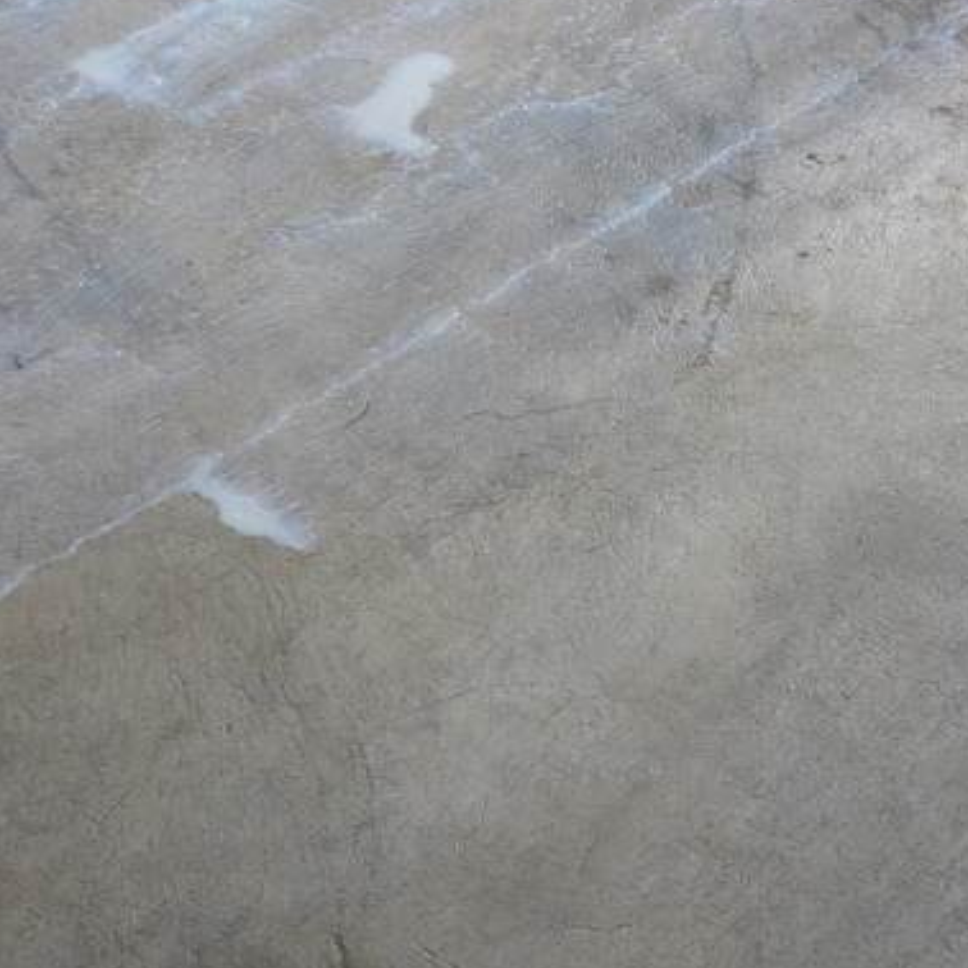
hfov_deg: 21.9
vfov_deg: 21.5
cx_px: 530
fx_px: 2499
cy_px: 125
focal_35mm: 79
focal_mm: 5.5
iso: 100
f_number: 2.8
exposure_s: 1/50
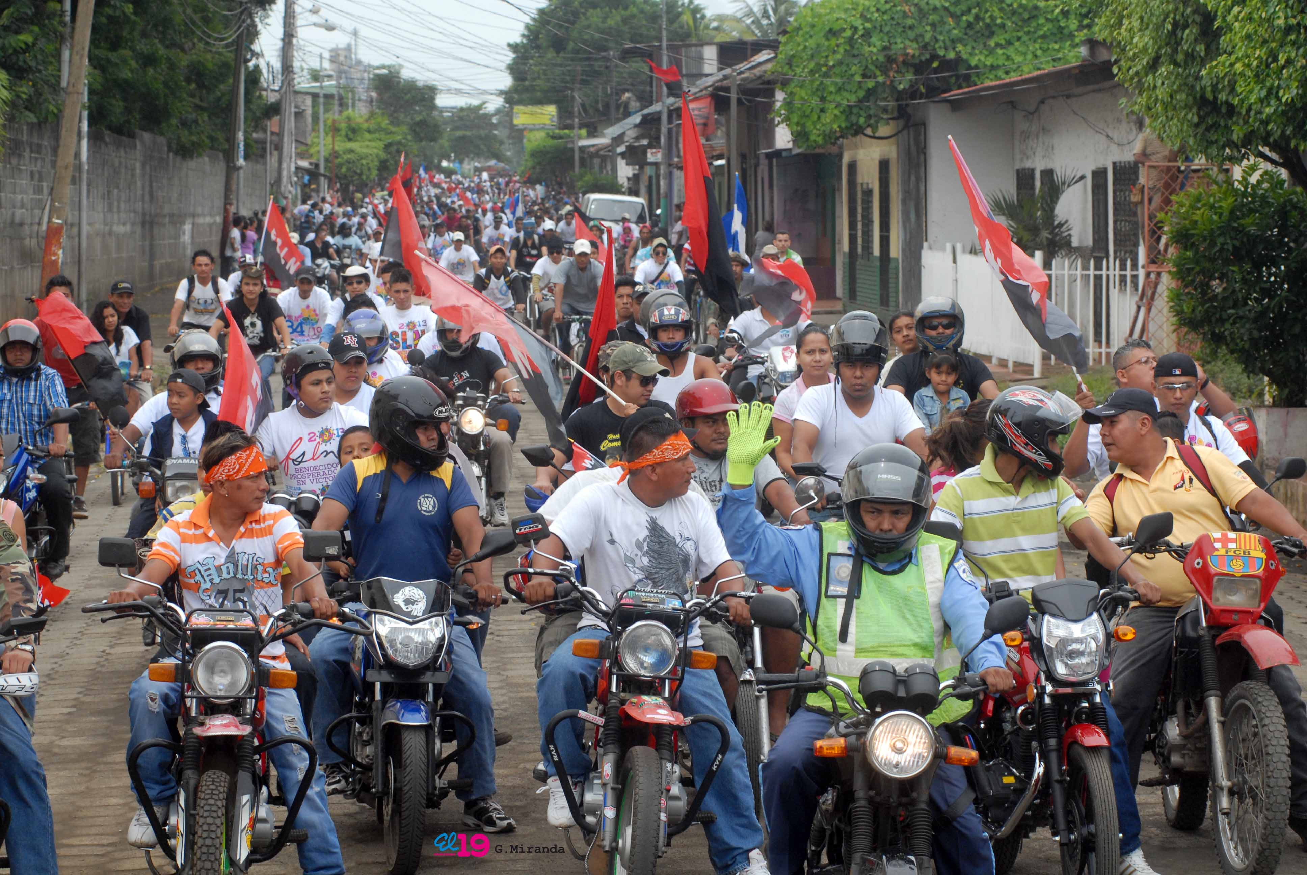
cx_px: 654
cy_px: 438
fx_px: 4362
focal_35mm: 120
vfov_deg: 11.5
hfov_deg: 17.0
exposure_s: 1/400
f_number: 10
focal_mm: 80
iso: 320
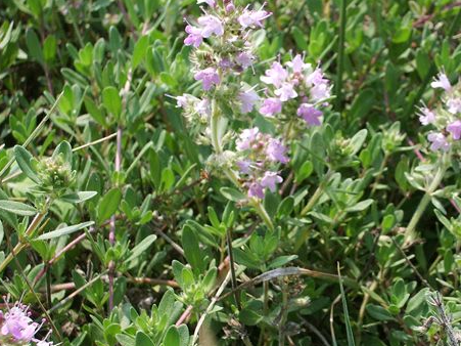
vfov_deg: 16.8
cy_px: 162
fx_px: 1172
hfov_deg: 22.2
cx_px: 297
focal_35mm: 88
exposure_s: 1/160
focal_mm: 10.2
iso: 50
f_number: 5.6
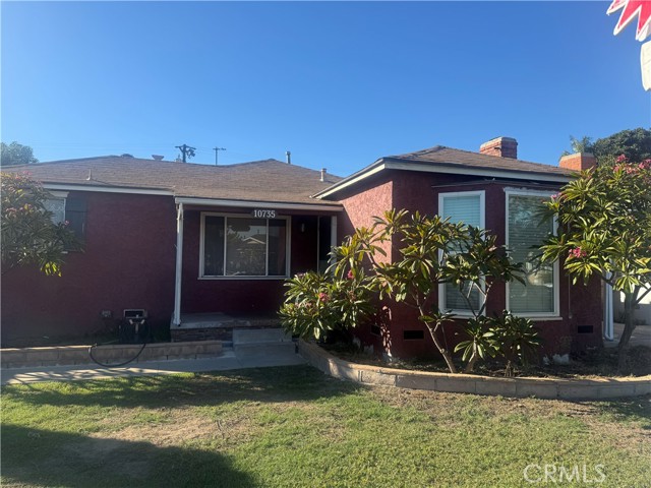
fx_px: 451
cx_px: 326
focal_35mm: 24
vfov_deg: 56.8
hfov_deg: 71.6
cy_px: 244
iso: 80
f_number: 1.78
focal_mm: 6.76
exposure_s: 1/2232
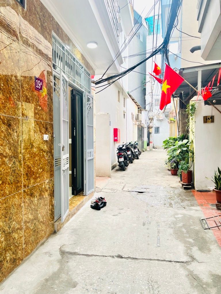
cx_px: 110
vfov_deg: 67.3
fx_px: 221
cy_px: 147
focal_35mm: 26
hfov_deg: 53.1
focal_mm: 5.7
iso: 40
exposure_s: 1/209
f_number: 1.5
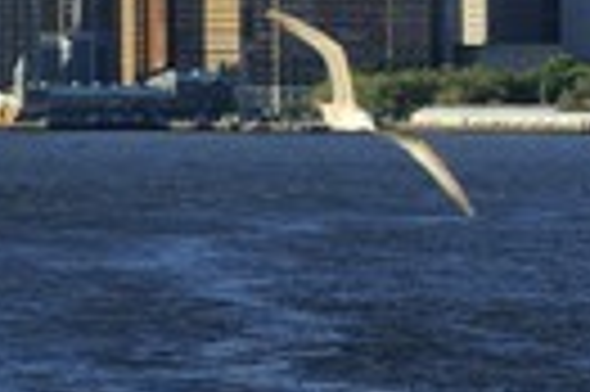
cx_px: -313
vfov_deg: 2.7
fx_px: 8397
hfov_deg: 4.0
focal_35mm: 513
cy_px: -153
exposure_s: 1/200
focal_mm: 160
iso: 200
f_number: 11
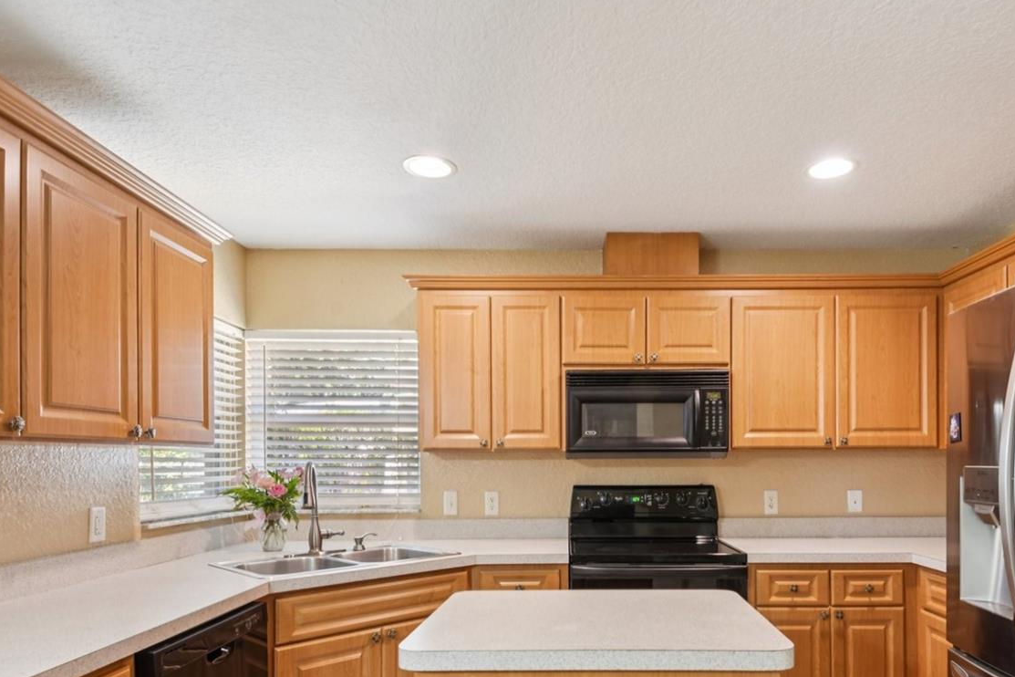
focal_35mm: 23
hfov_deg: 75.7
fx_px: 648
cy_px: 464
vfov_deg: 53.7
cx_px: 581
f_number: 8
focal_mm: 16
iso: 400
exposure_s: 1/6
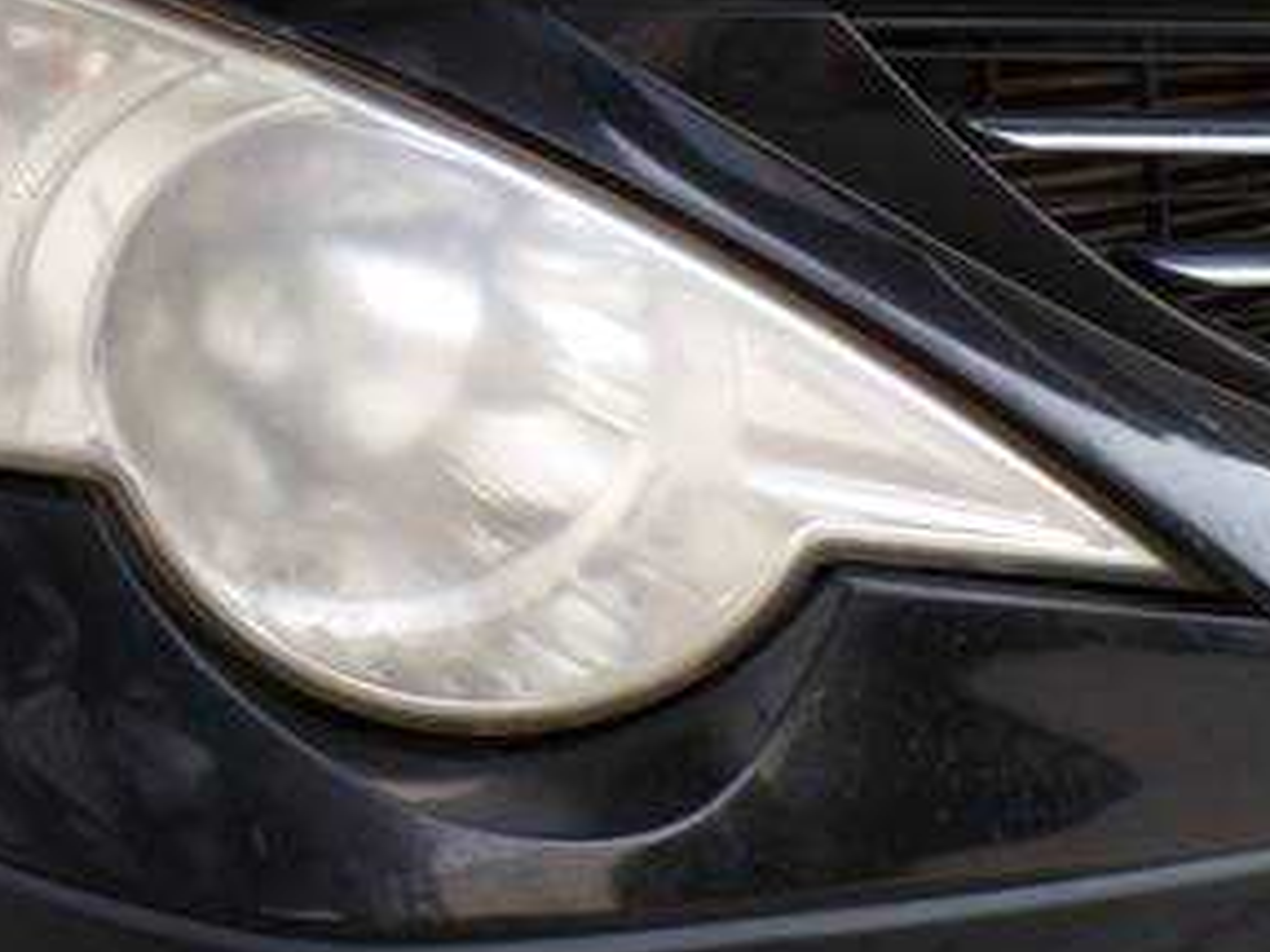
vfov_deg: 35.9
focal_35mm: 40
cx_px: 331
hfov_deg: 45.3
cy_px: 392
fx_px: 1468
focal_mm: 4.3
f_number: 4.4
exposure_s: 1/110
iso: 100
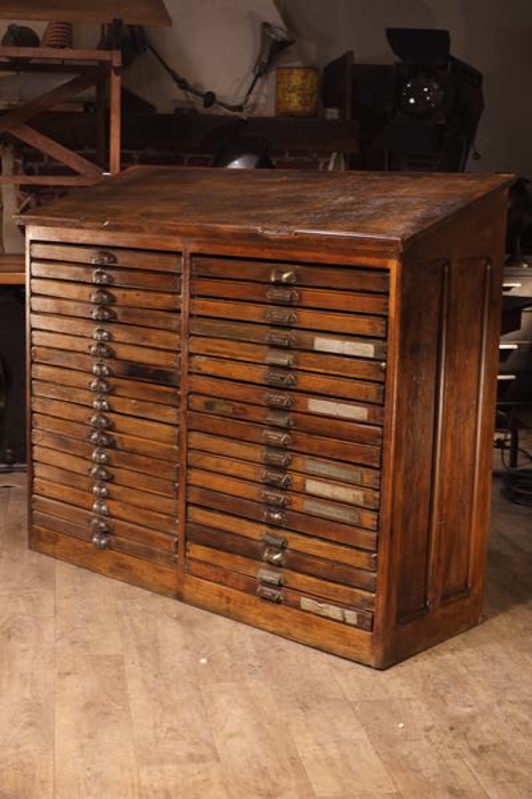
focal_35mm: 53
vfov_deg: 37.5
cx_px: 266
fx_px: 1175
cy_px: 400
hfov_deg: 25.5
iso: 2500
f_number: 4
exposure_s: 1/125
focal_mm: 35
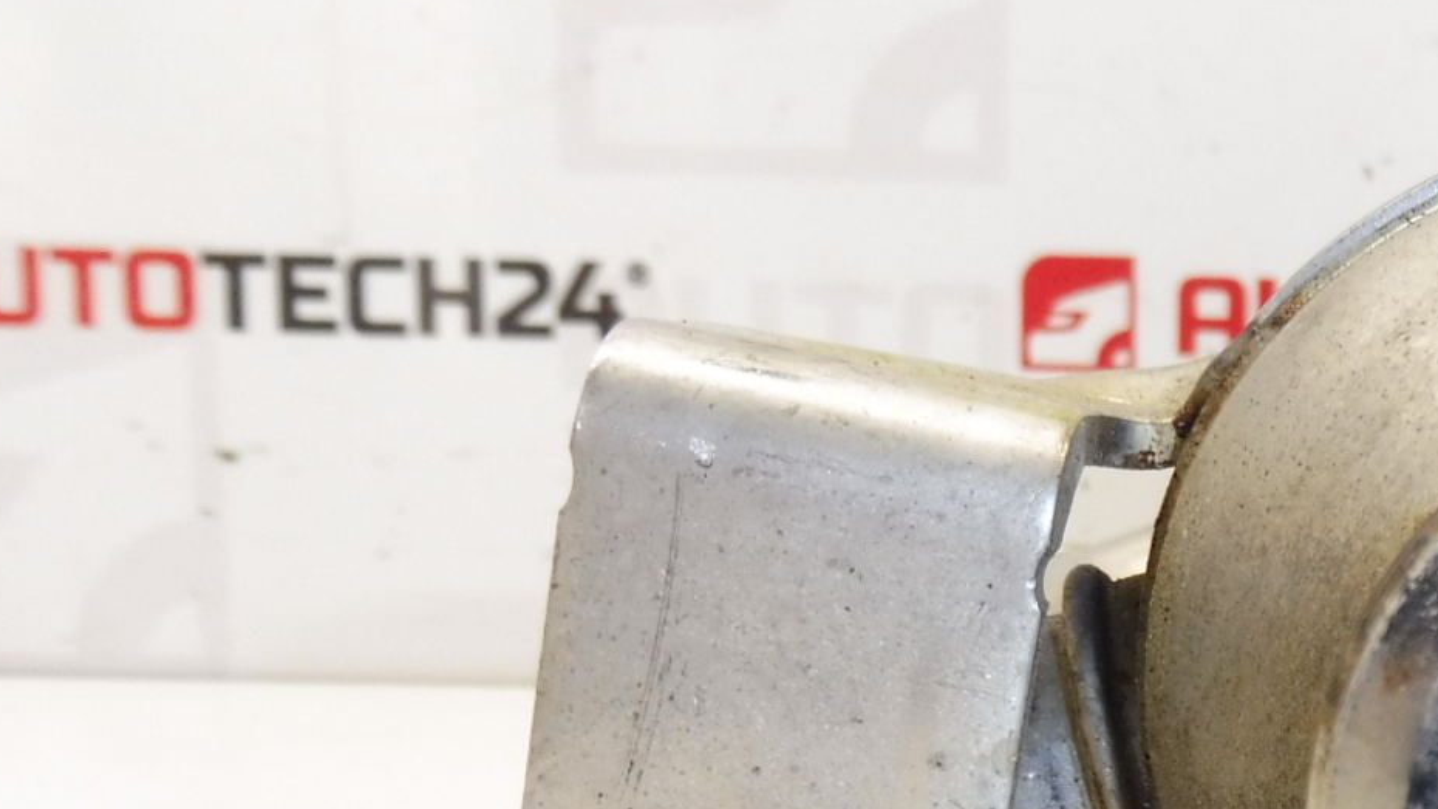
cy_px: 824
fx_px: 2288
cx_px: 1511
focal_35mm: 60
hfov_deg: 31.6
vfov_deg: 19.4
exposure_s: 1/60
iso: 200
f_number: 3.5
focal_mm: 4.4
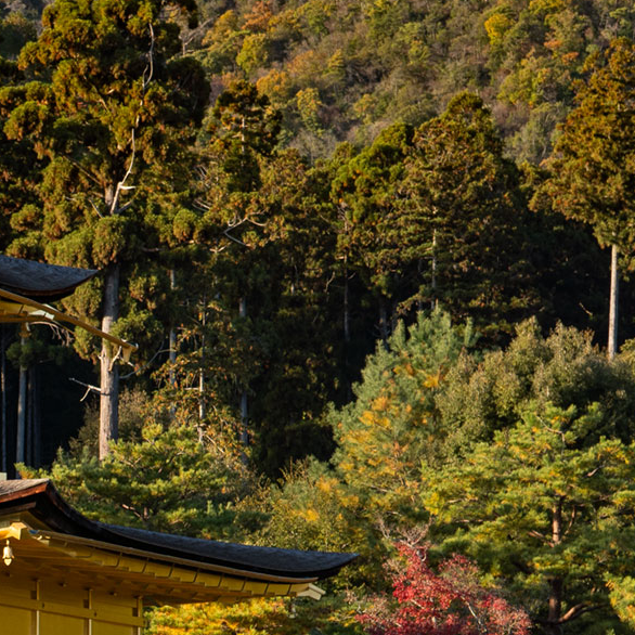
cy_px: 686
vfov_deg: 7.4
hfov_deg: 7.3
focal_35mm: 235
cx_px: -259
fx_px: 4877
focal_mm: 50
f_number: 5.6
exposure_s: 1/160
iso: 100
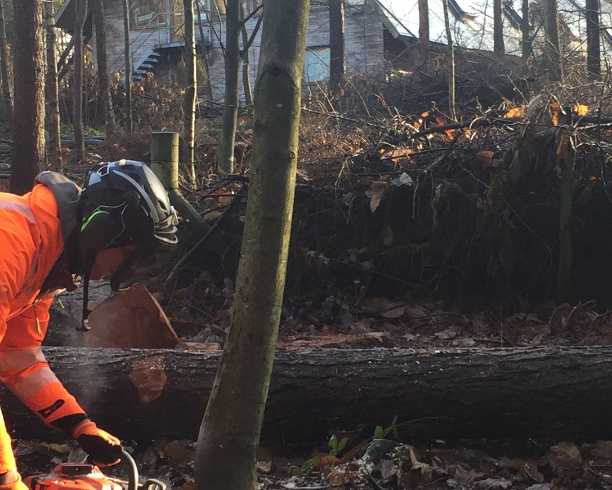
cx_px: 312
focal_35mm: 85
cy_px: 276
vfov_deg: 18.1
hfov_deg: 22.5
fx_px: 1540
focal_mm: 4.15
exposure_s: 1/100
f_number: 2.2
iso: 32
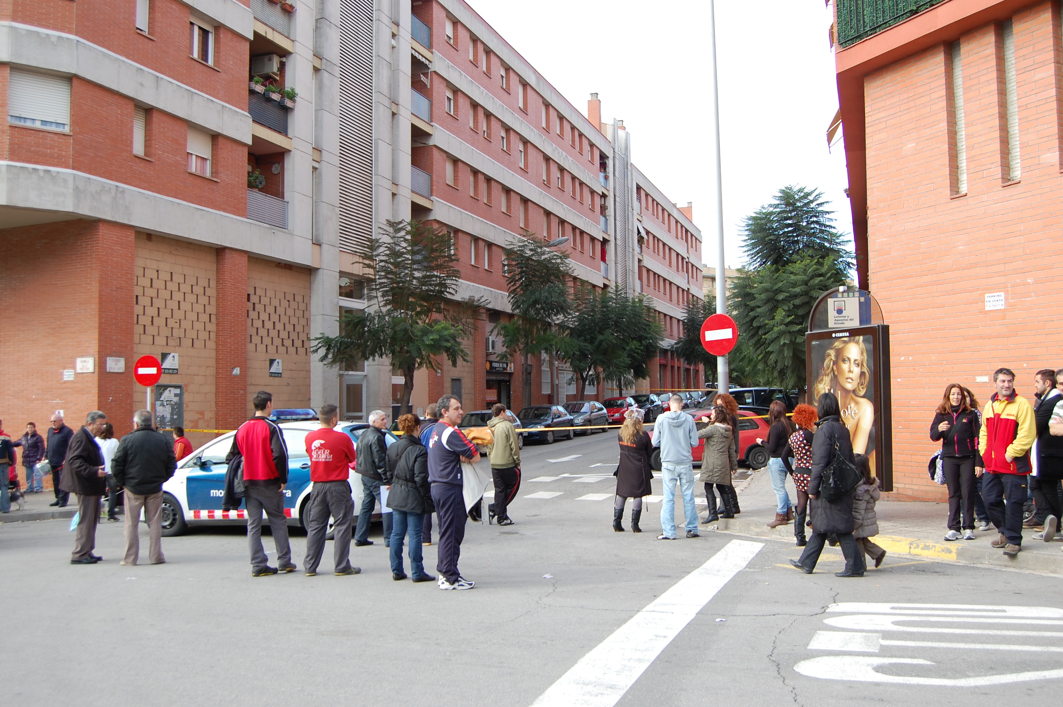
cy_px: 354
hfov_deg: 57.3
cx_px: 532
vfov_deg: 39.9
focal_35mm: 33
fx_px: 974
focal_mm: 22
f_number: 5.6
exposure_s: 1/125
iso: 200
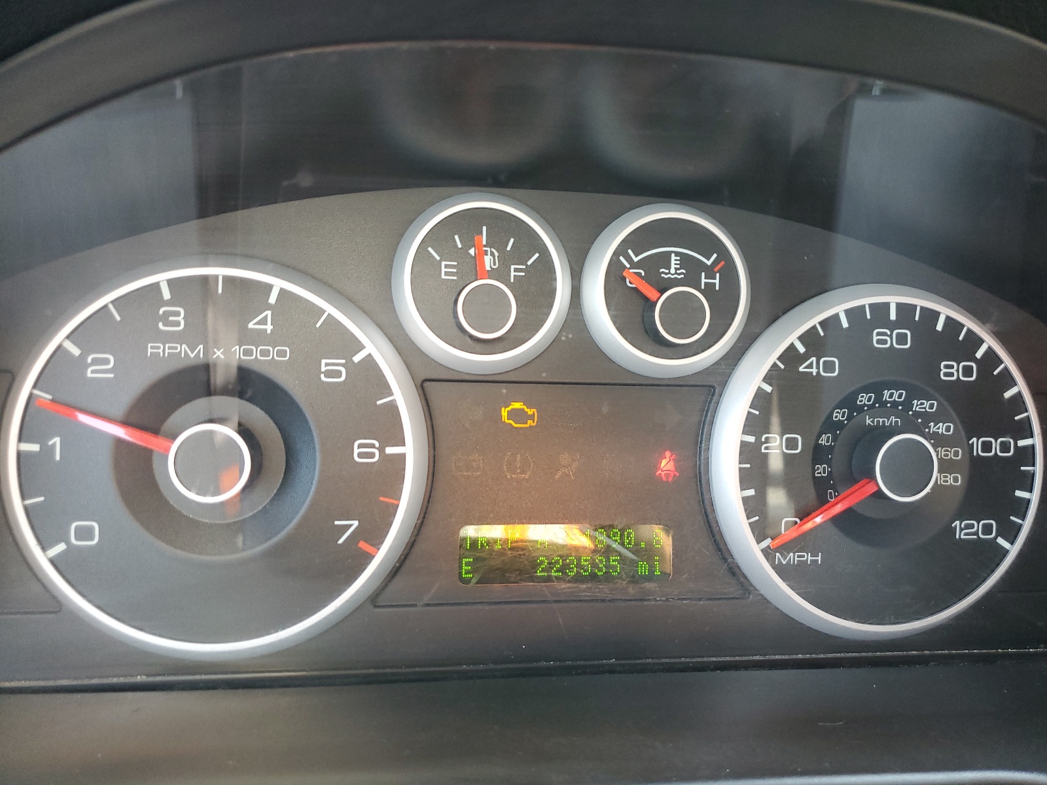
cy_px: 392
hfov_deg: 67.3
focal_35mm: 26
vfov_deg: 53.1
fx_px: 786
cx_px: 524
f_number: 1.5
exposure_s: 1/60.2
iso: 120
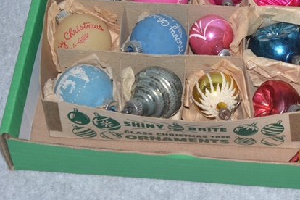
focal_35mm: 145
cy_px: 4
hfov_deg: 13.8
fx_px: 1208
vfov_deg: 9.4
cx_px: 343
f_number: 8
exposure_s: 1/60
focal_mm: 40
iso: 100
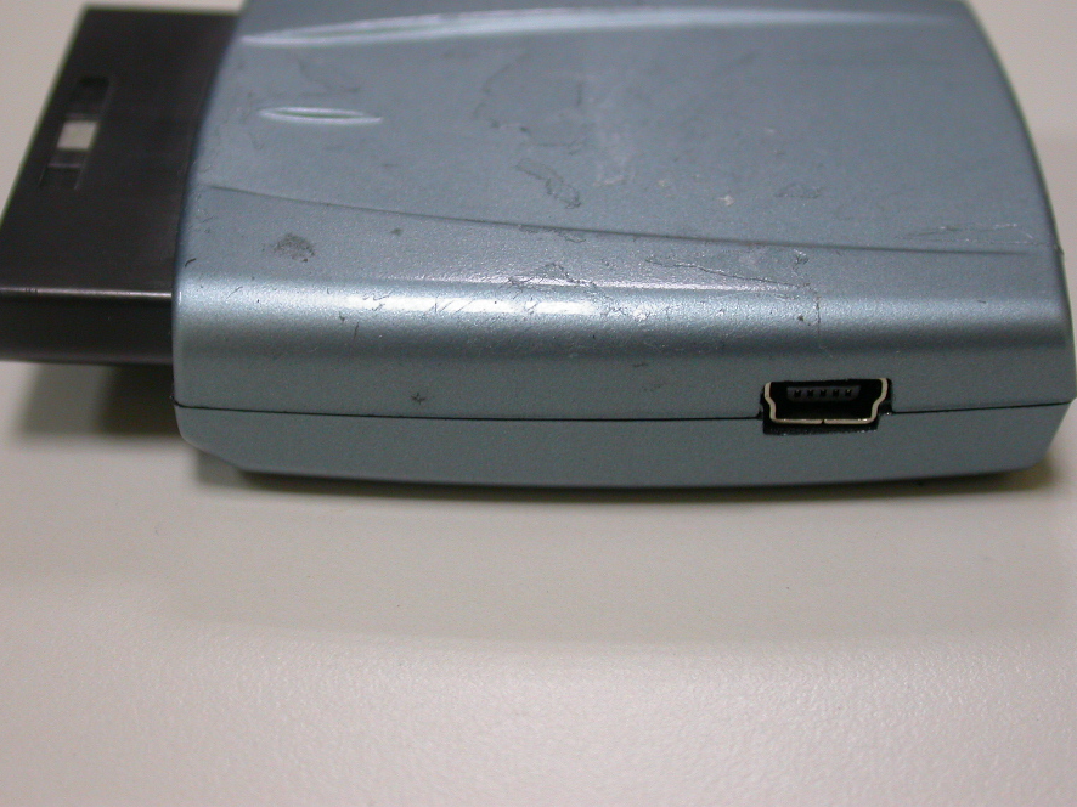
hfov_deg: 26.3
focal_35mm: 74
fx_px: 2302
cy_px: 342
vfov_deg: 19.9
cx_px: 531
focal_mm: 13.3
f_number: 3.2
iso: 100
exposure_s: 1/27.5
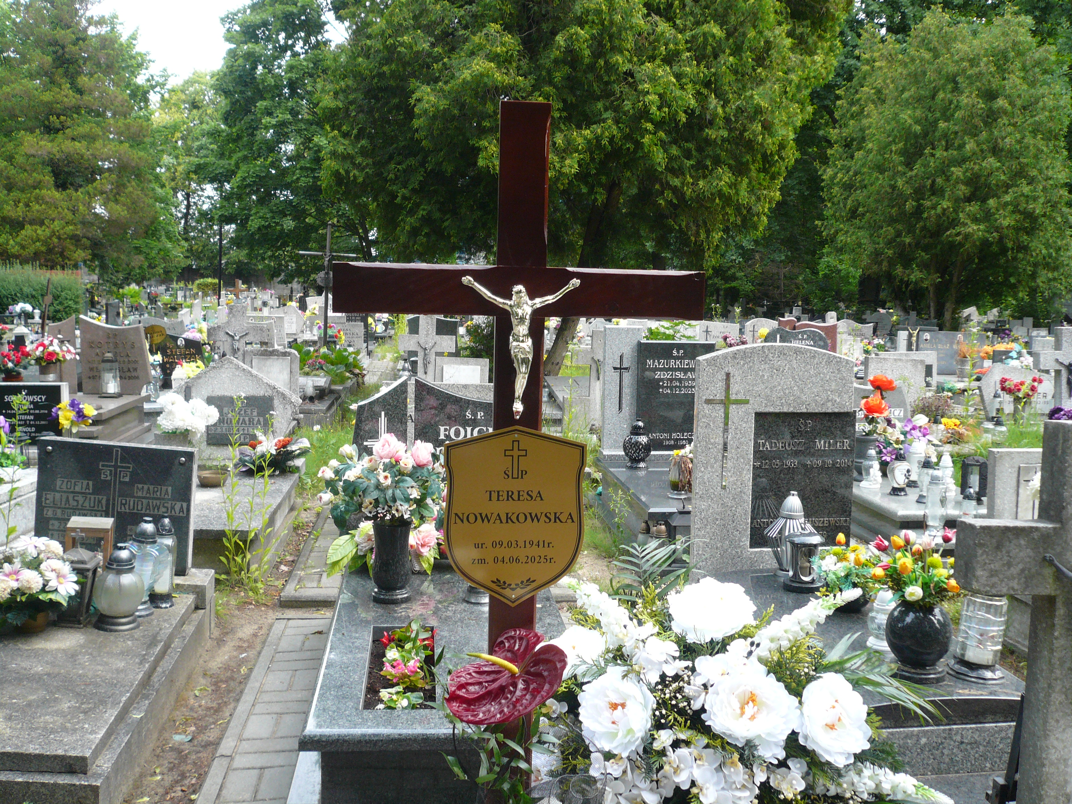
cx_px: 536
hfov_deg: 54.0
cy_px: 402
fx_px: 1053
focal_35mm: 34
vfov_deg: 41.8
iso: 100
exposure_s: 1/125
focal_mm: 5.4
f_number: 3
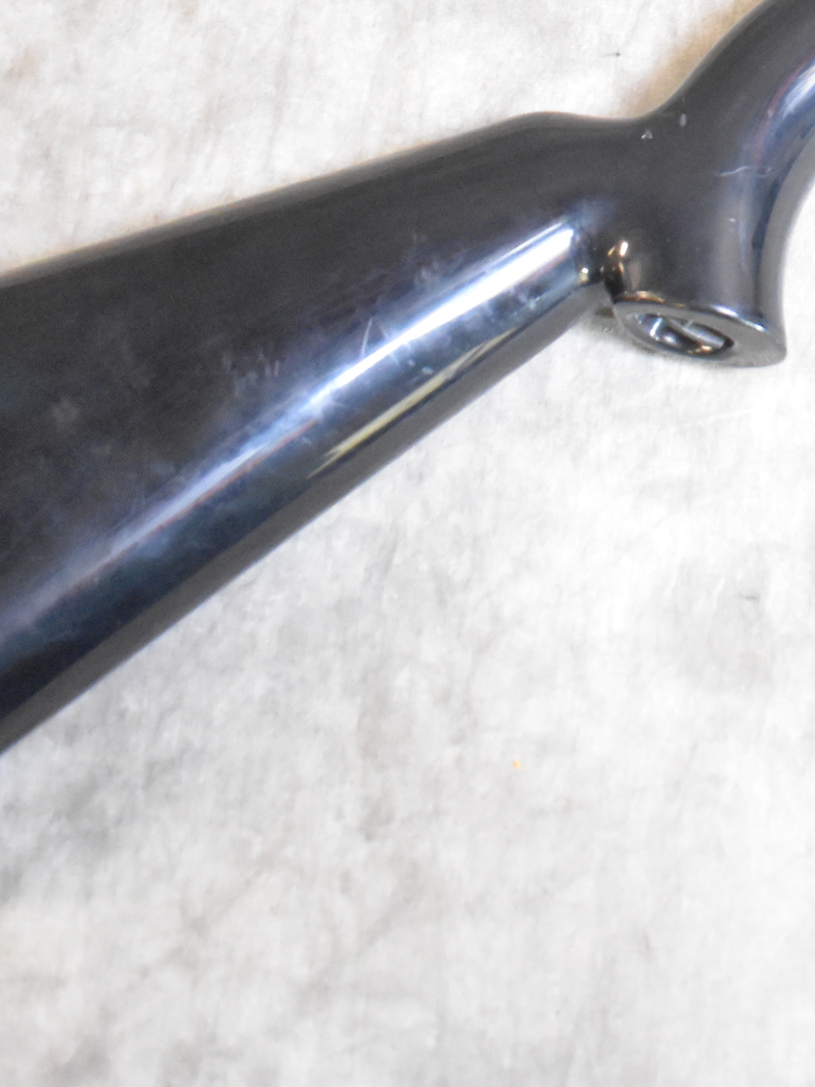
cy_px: 20
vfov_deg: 23.7
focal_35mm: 79
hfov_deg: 17.6
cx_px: 1038
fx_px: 2480
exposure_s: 1/125
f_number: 3.5
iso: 7200
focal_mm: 18
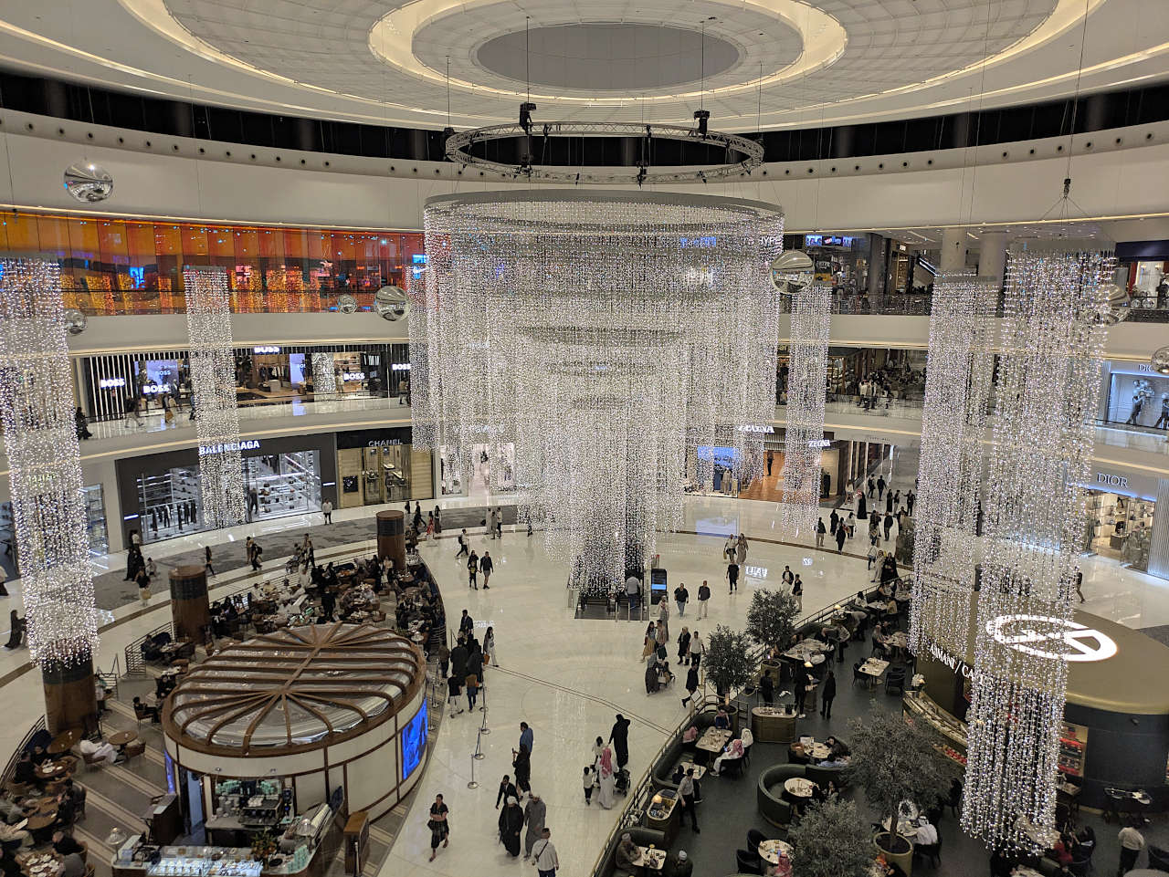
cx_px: 584
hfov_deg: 69.4
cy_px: 438
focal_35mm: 25
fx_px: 845
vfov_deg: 54.9
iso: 46
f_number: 1.89
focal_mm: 5.43
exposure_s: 1/100
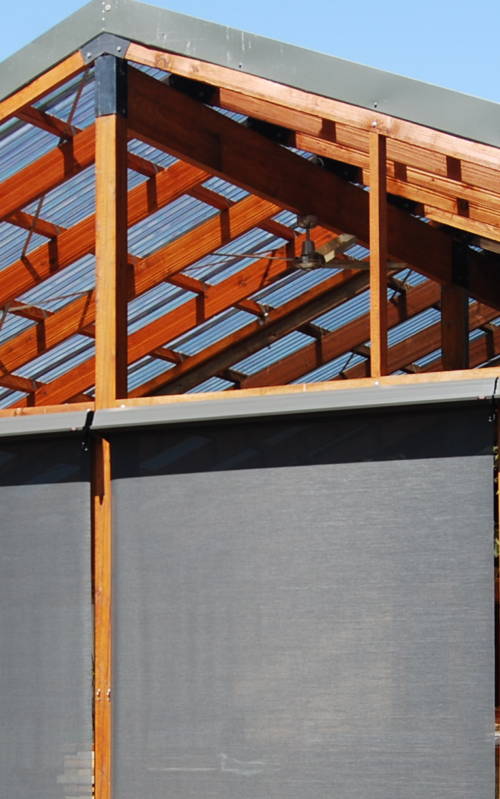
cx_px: 256
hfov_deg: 13.9
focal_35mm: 94
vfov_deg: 21.9
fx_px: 2049
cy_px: 567
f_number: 5.6
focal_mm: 26
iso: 125
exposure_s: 1/125
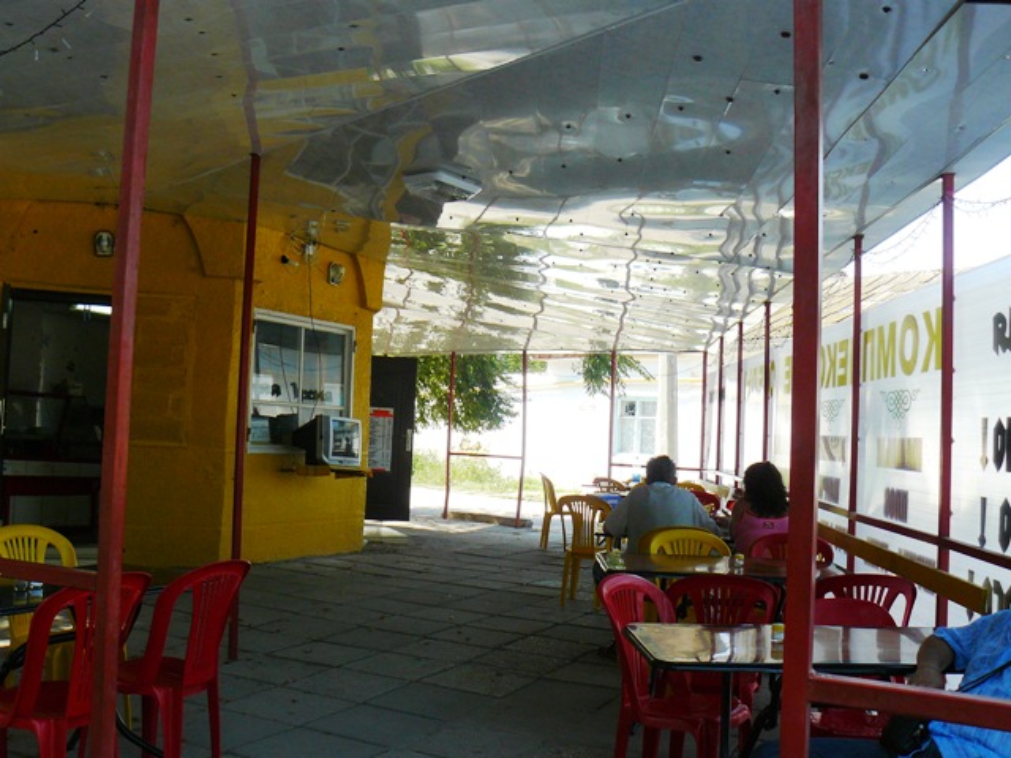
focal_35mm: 36
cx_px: 506
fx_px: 1051
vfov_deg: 39.7
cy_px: 379
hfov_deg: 51.4
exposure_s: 1/160
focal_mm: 6
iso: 100
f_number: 4
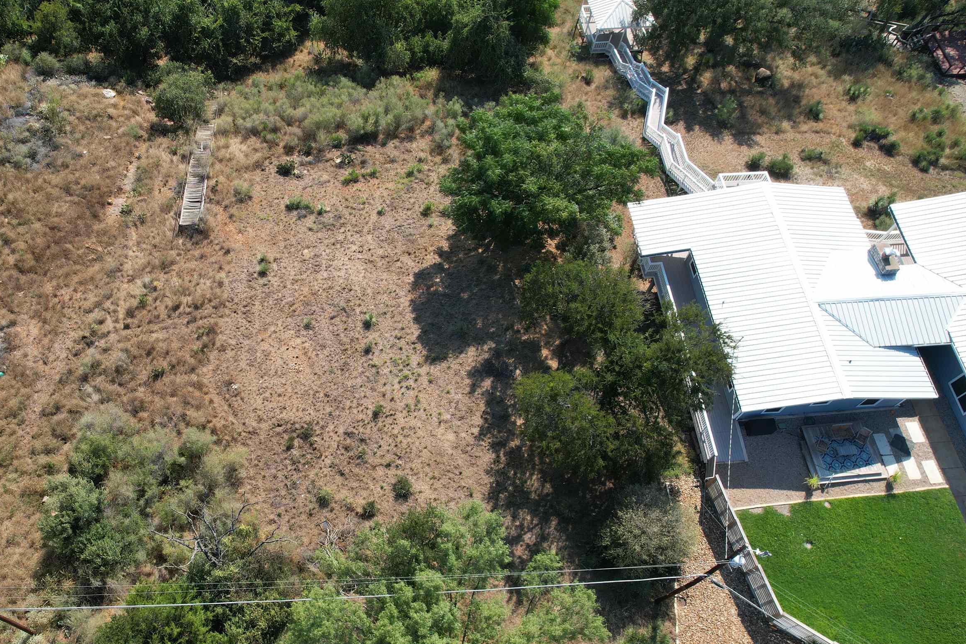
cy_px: 390
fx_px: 778
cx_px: 348
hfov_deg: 62.6
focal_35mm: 29
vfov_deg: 44.7
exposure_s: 1/1250
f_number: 2.8
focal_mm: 8.38
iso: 130
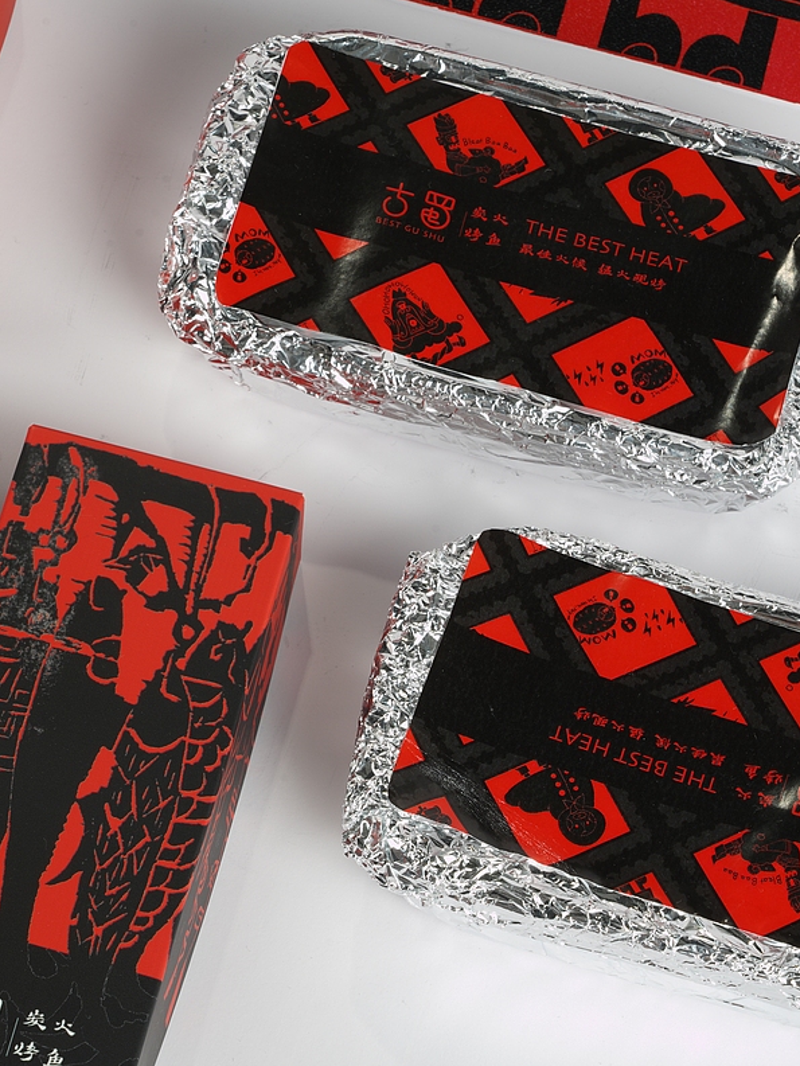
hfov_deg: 9.1
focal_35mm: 163
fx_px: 5021
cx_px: 280
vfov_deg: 12.1
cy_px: 538
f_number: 18
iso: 80
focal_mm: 105
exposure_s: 1/125
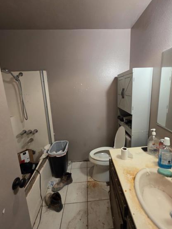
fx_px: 99
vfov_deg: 98.1
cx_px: 93
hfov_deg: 81.6
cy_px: 109
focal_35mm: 15
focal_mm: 2.2
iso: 320
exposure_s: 1/60
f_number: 1.9
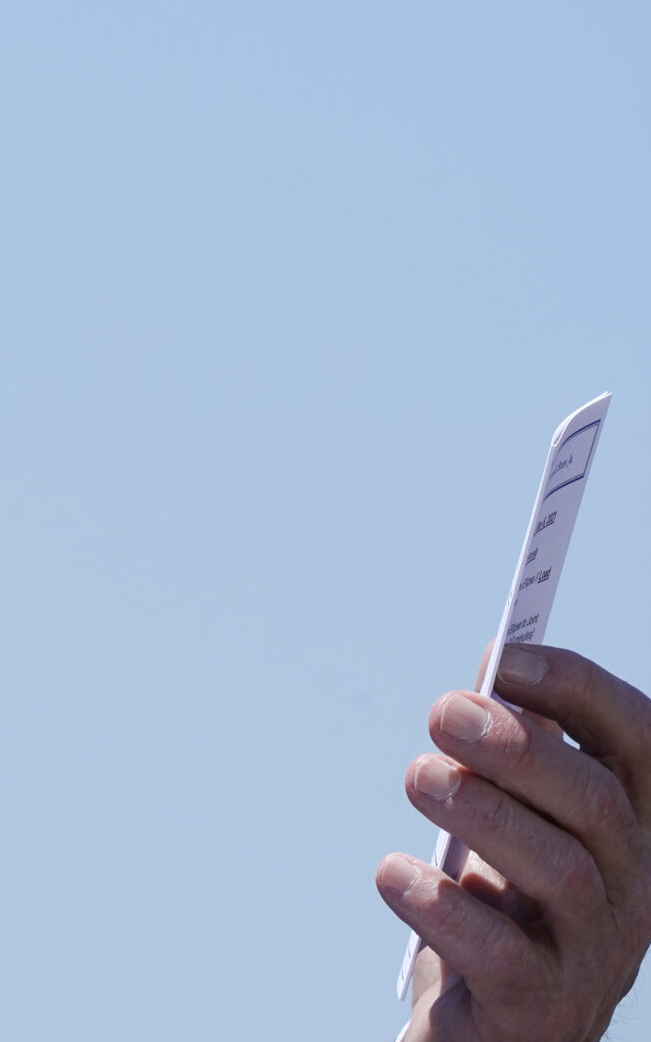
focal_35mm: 875
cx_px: -386
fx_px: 24845
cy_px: 367
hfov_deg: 1.5
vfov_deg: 2.4
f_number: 11
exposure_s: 1/800
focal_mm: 352
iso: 250
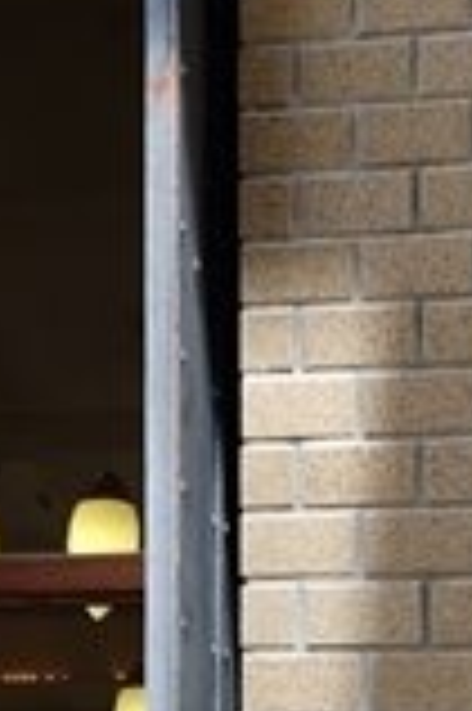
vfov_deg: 13.3
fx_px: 3035
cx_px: -198
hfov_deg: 8.7
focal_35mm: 154
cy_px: 446
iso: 200
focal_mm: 18
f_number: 3.6
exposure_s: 1/125
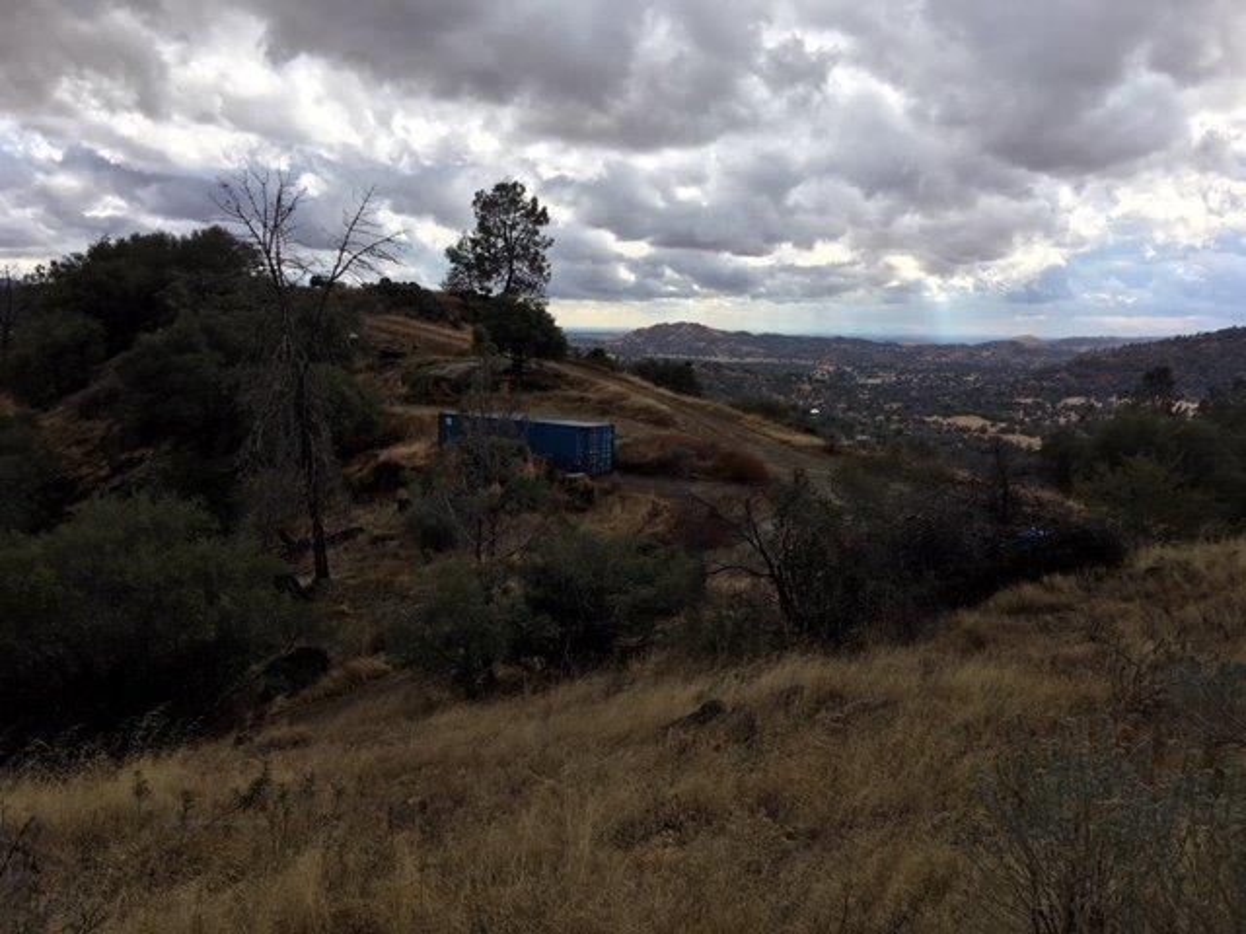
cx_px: 623
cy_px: 467
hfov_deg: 61.7
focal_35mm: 29
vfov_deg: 48.2
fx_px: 1044
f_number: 2.2
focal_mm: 4.15
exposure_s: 1/1131
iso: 25
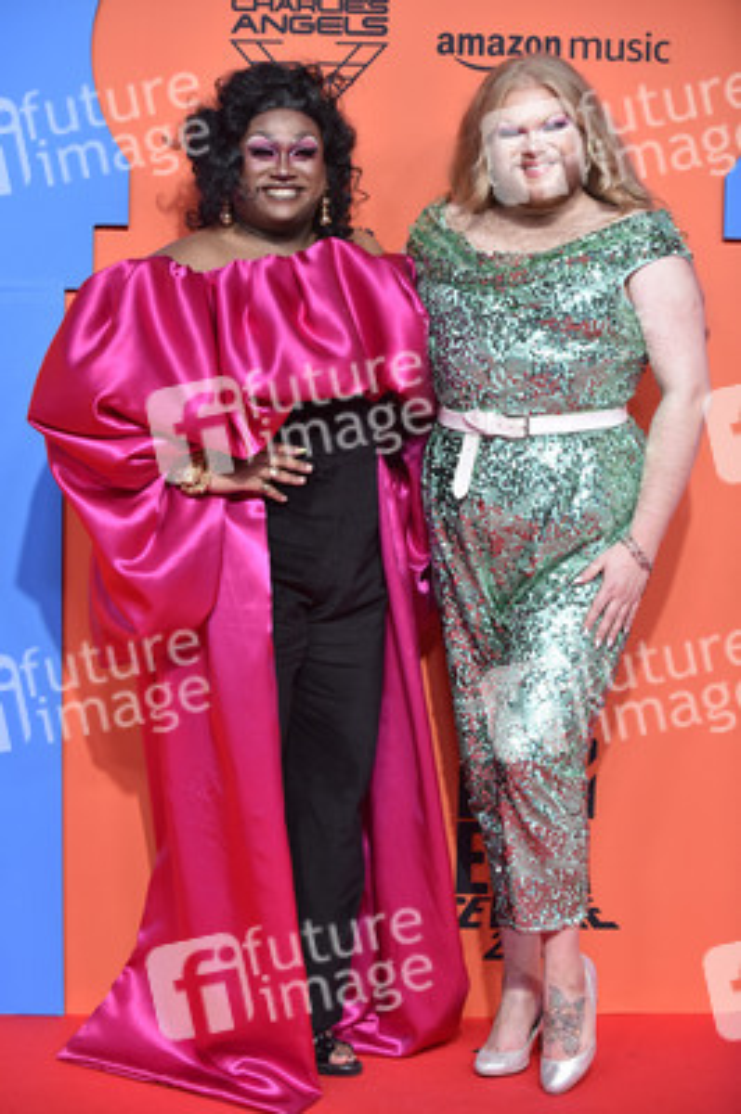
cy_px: 557
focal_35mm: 200
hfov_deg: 6.9
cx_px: 370
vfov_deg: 10.3
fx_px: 6185
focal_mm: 200
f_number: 3.5
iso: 2000
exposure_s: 1/250
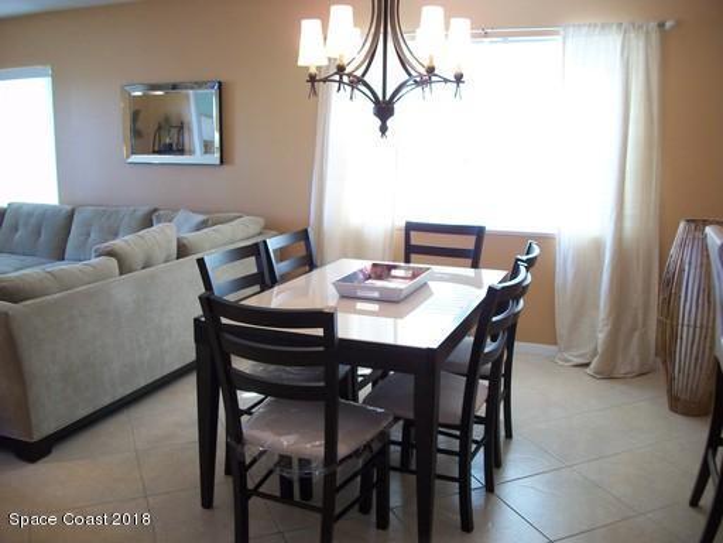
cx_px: 362
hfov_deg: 56.8
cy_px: 272
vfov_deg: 44.2
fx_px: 668
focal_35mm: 32
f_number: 2.9
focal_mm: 5.7
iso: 160
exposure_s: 1/30
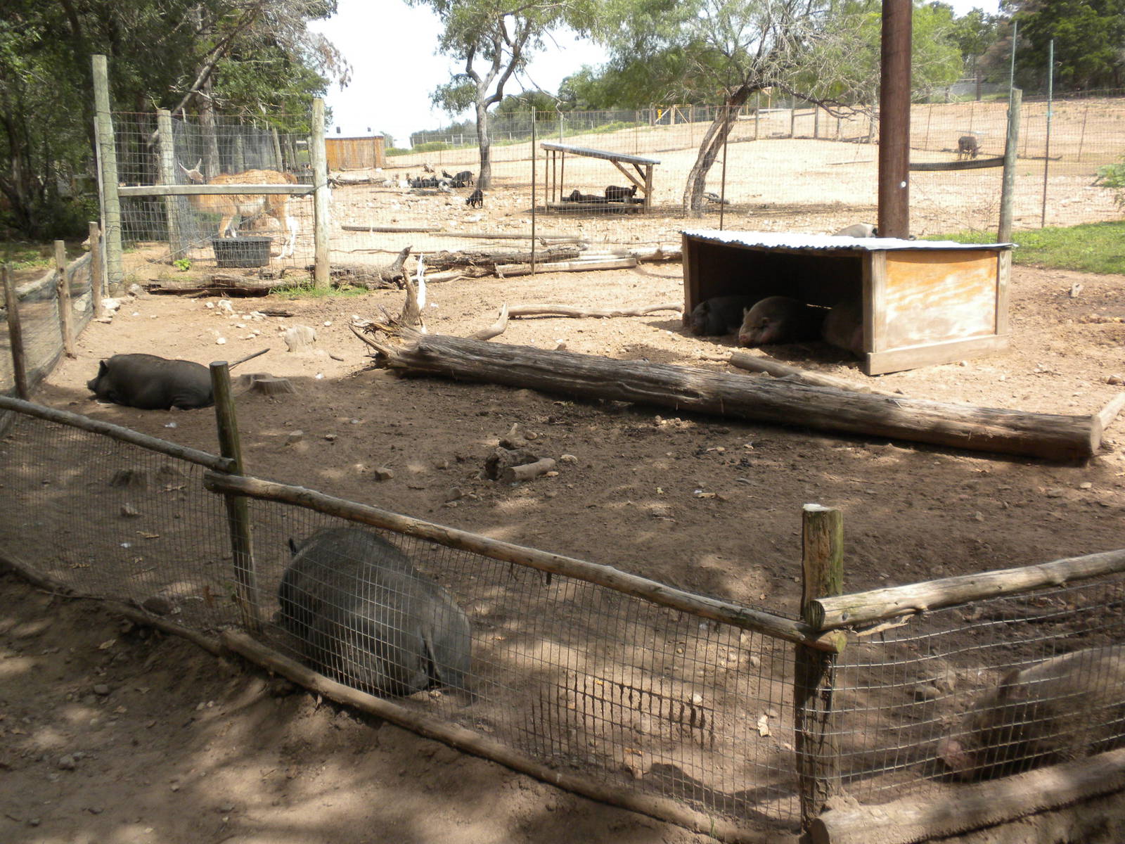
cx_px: 562
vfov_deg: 38.7
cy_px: 422
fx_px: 1202
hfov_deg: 50.1
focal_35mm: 37
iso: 97
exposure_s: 1/554
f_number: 3.5
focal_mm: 6.6
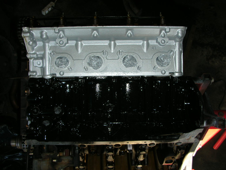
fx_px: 229
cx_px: 113
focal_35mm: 35
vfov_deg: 40.7
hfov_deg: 52.6
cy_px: 85
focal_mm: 5.8
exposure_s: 1/60.1
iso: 50
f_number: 3
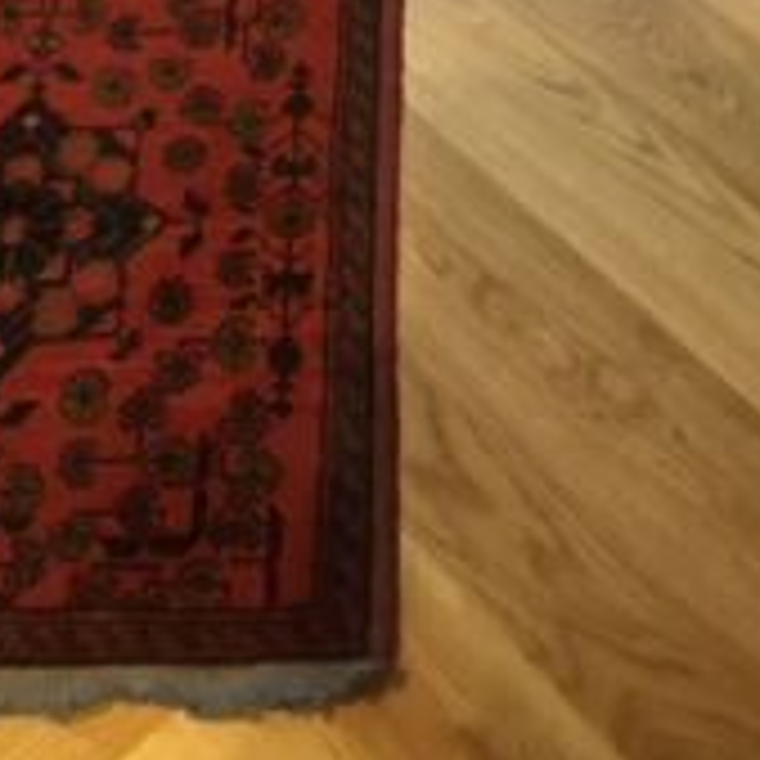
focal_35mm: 78
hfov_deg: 22.2
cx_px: 292
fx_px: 1937
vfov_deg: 21.3
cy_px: -31
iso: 400
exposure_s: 1/17
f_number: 2.4
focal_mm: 3.3
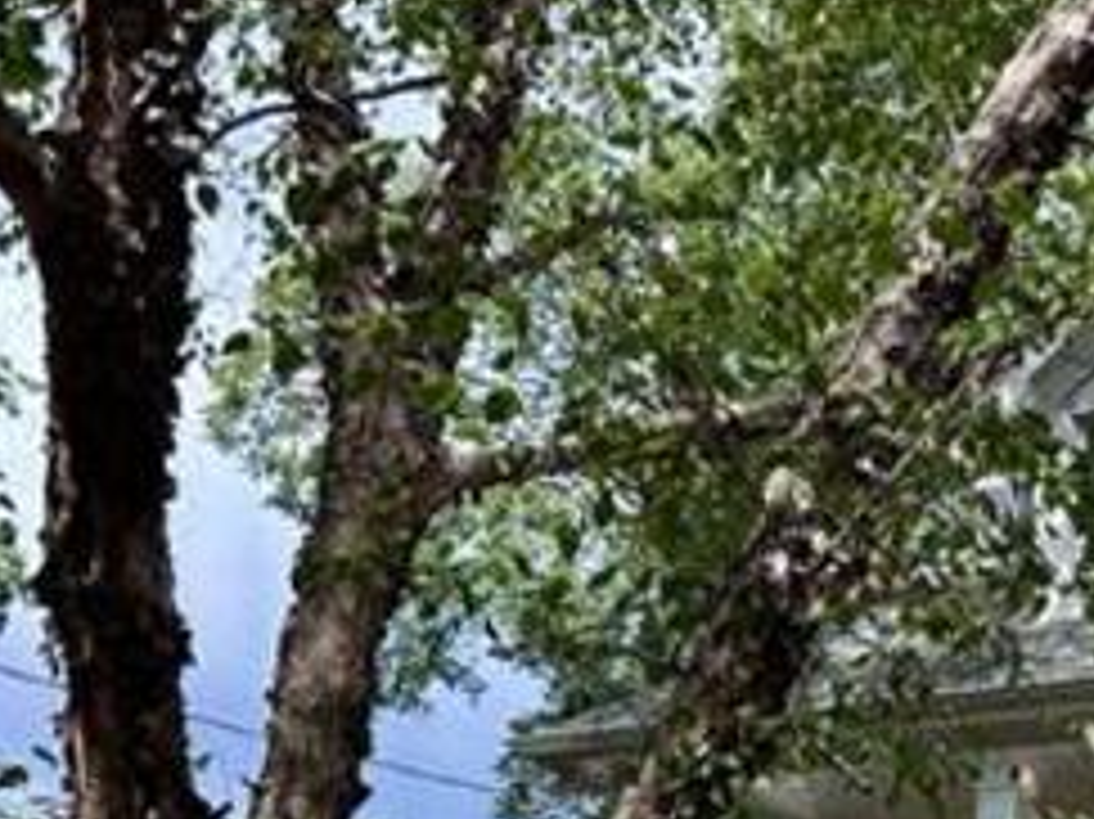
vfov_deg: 17.2
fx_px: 2495
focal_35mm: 79
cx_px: 1324
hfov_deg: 22.7
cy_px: 1143
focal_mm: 6.86
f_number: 1.78
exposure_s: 1/1779
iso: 80
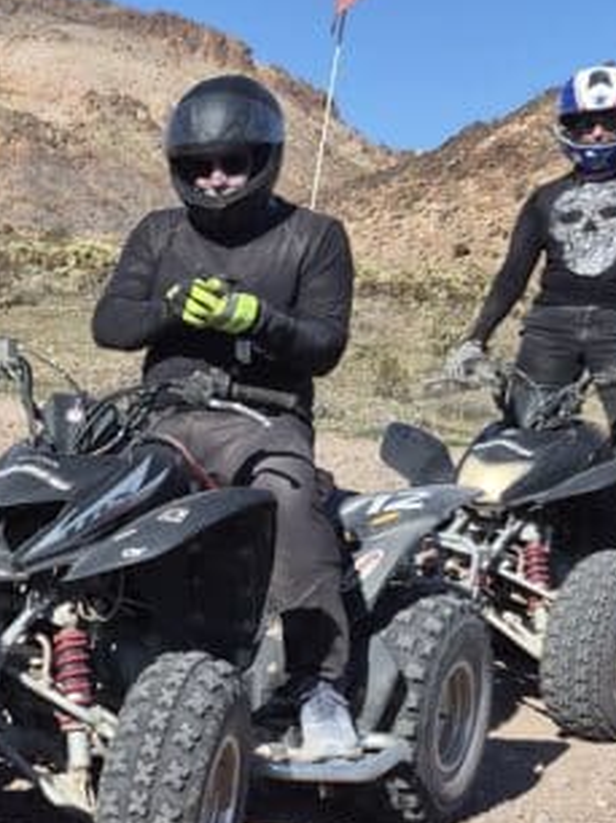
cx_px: -204
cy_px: 533
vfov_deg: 25.3
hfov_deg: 17.8
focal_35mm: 77
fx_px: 1830
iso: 80
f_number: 1.8
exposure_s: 1/5968
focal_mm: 5.4
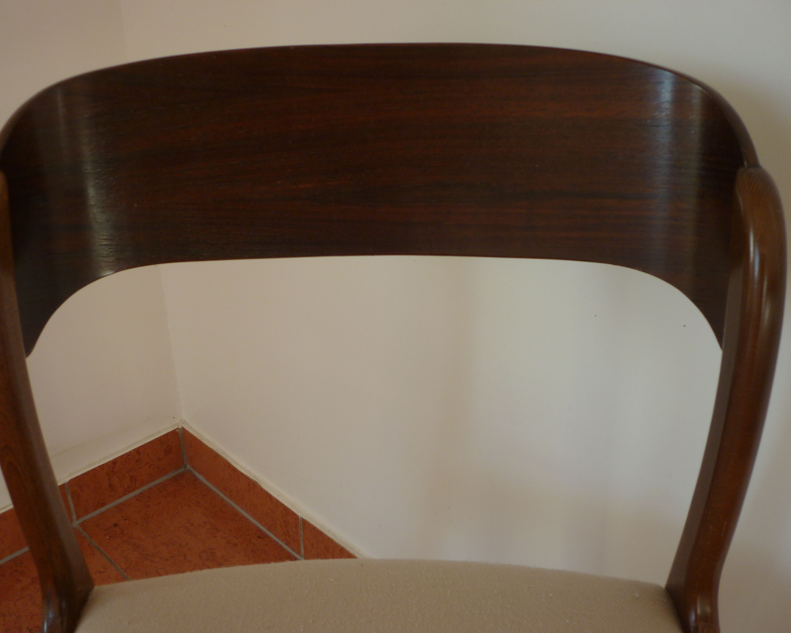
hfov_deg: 51.5
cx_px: 381
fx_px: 819
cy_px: 320
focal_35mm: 35
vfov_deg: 42.2
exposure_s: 1/80
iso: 80
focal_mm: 5.5
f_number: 2.8
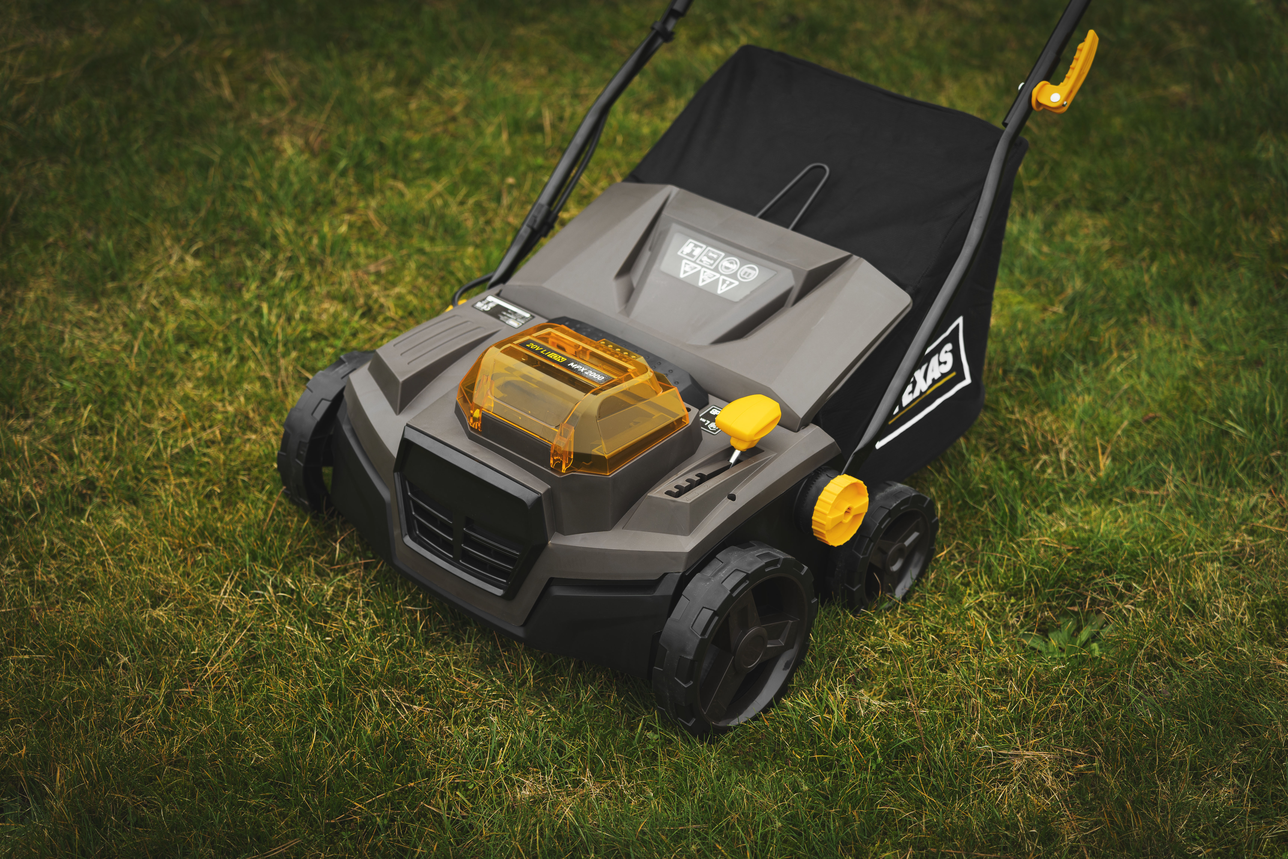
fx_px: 2254
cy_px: 430
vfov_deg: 21.6
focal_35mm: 63
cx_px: 644
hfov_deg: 31.9
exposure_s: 1/100
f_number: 2.8
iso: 100
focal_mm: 63
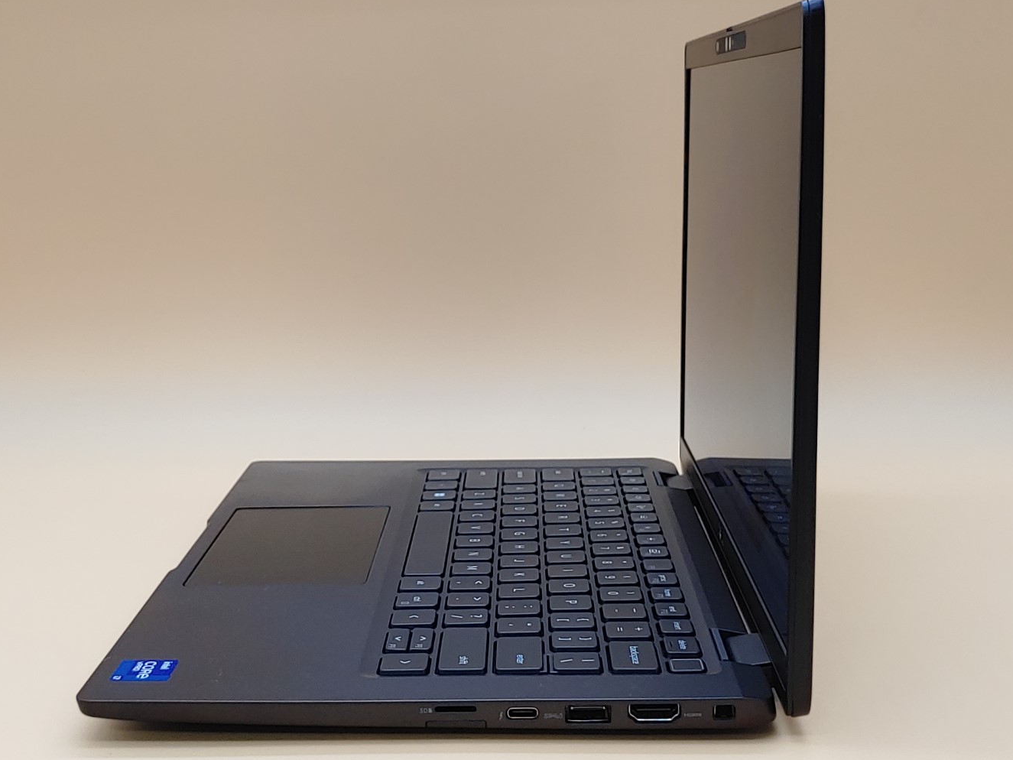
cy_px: 380
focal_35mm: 50
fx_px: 1463
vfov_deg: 29.1
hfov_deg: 38.2
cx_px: 473
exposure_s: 1/131
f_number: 1.8
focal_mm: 4.36
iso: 50
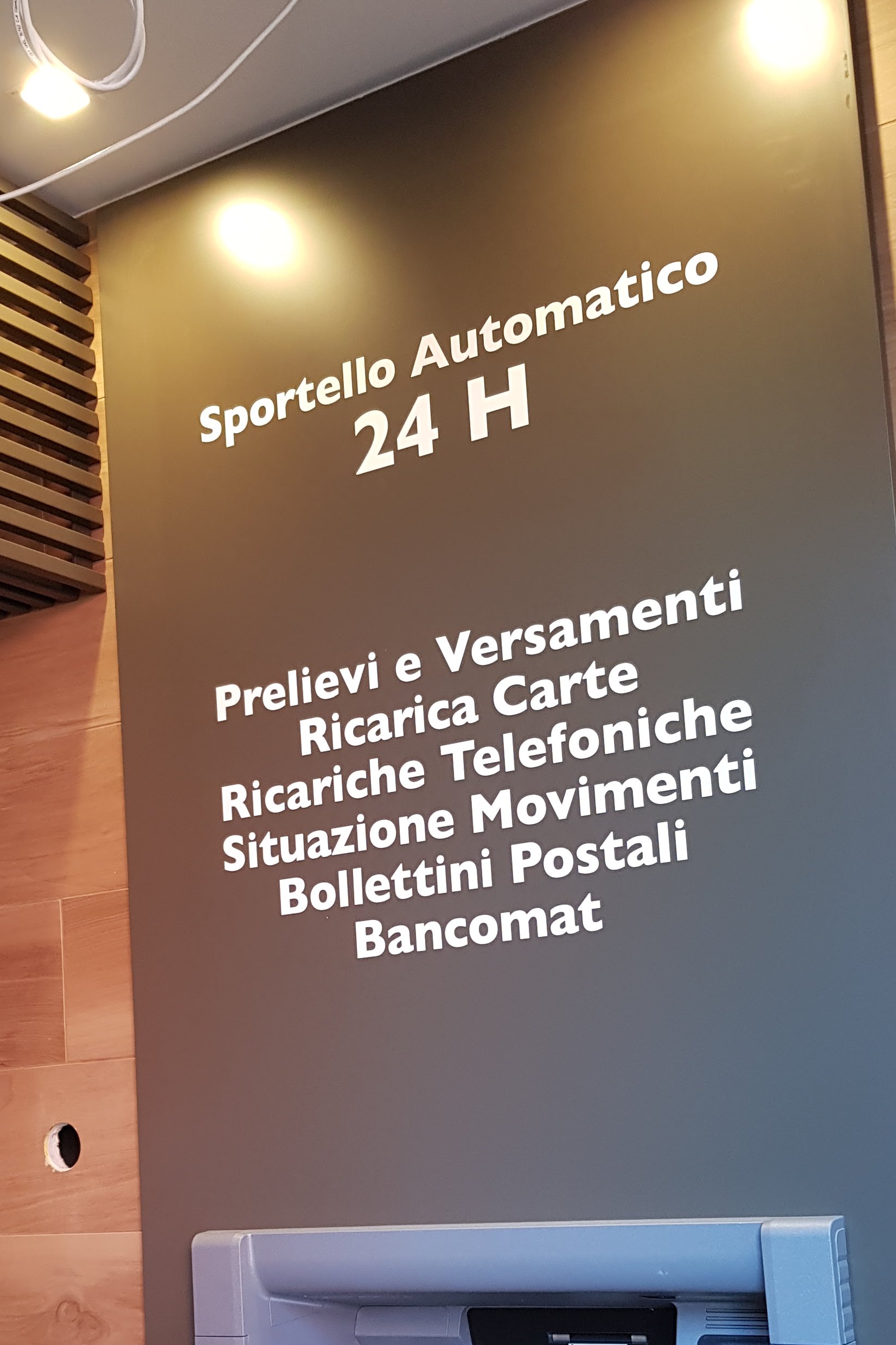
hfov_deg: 30.5
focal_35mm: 44
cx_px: 474
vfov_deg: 43.6
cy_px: 946
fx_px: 1643
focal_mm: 4.2
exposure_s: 1/60
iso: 100
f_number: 1.7
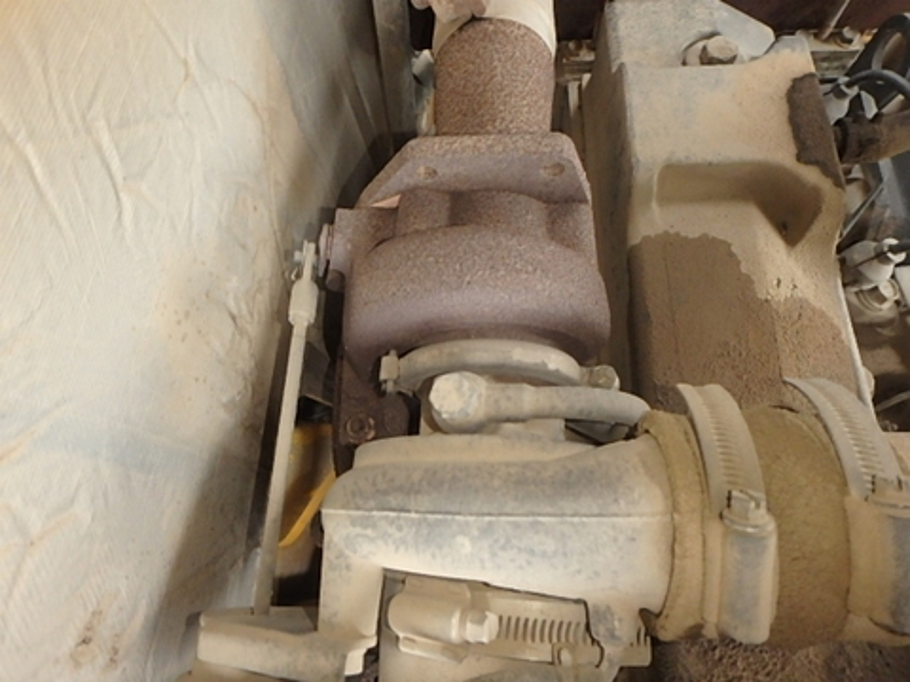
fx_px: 552
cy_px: 341
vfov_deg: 63.4
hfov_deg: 79.0
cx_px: 455
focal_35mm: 21
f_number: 3.5
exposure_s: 1/30
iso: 500
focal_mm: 3.7
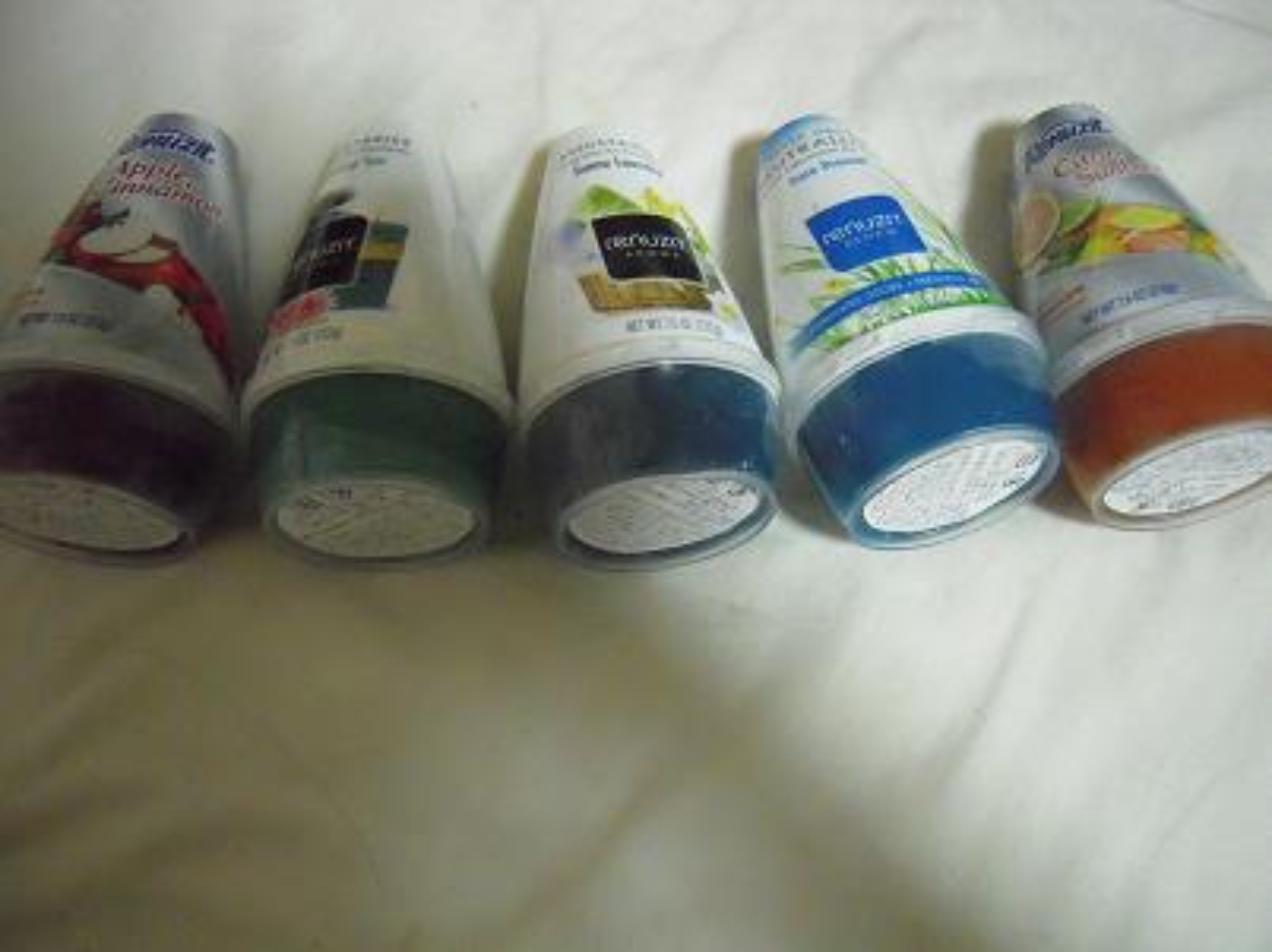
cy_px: 476
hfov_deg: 63.5
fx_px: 1028
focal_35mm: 28
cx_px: 636
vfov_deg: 49.7
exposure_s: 1/100
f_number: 2.7
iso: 1600
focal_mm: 5
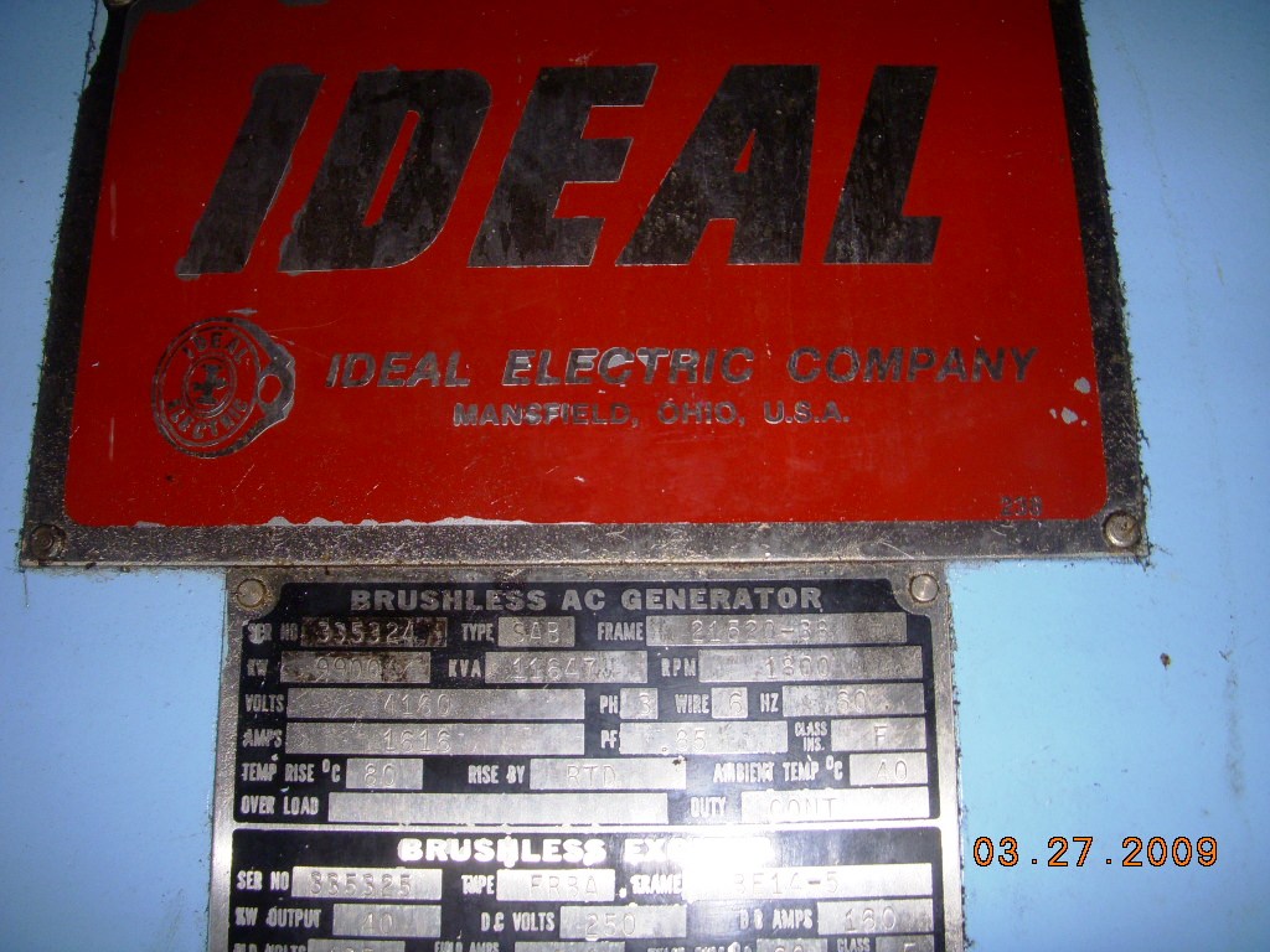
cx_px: 635
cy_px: 476
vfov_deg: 37.7
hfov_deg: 49.0
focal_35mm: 38
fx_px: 1394
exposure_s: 1/30
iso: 100
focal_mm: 6.3
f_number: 3.3
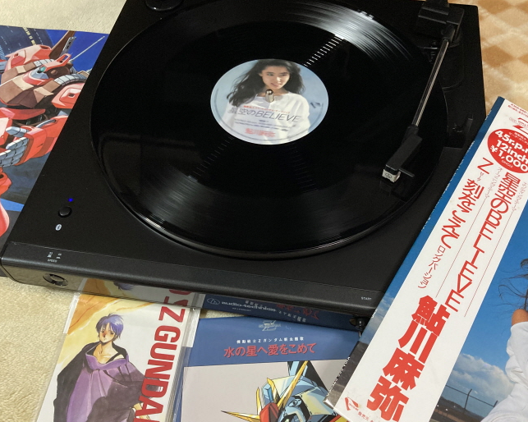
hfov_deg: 52.8
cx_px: 287
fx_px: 531
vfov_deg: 43.3
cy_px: 208
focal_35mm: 34
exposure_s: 1/60
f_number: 1.8
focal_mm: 3.99
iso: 200
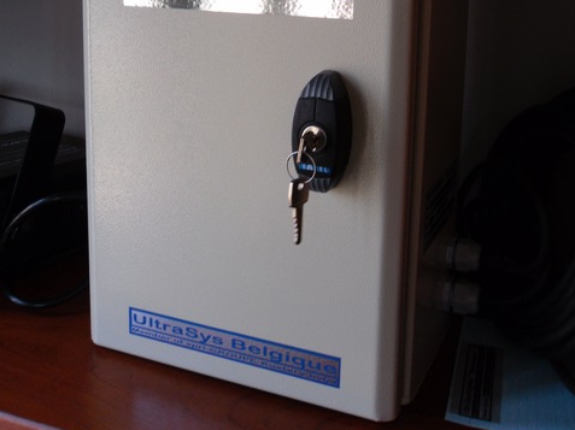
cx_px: 288
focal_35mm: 47
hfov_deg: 40.5
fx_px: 780
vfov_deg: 29.7
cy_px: 54
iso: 100
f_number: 3.5
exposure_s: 1/49
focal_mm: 6.3
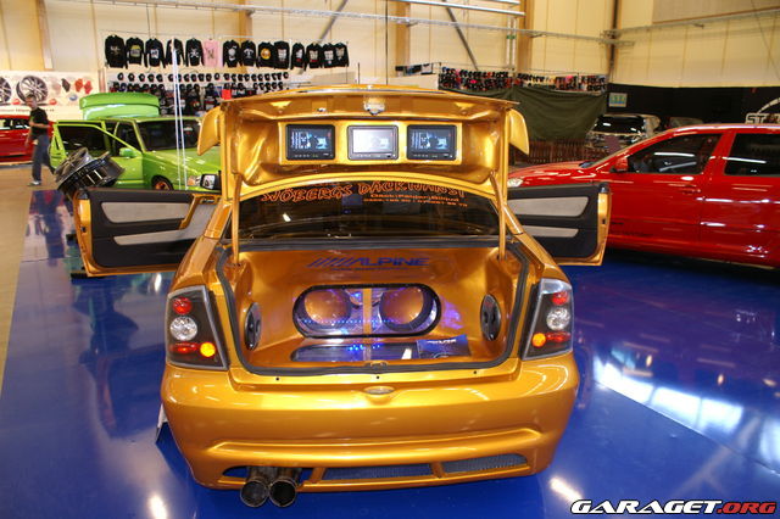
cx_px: 390
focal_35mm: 27
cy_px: 260
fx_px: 585
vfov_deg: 47.9
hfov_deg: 67.4
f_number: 3.5
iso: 400
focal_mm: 18
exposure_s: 1/20
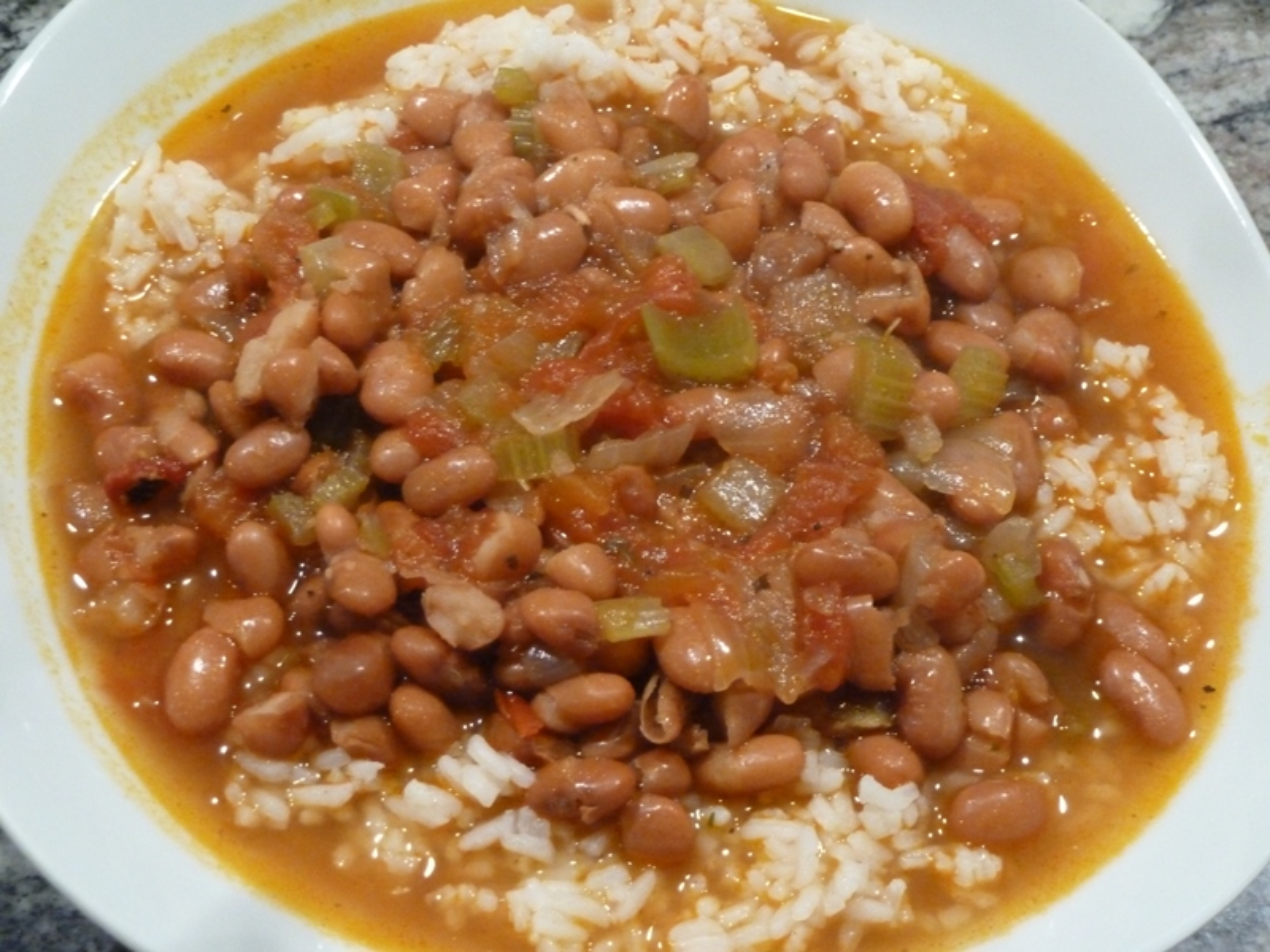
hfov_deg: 32.7
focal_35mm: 59
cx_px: 635
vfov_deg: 24.8
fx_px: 2165
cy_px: 476
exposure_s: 1/20
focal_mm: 9.7
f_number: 3.9
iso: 800
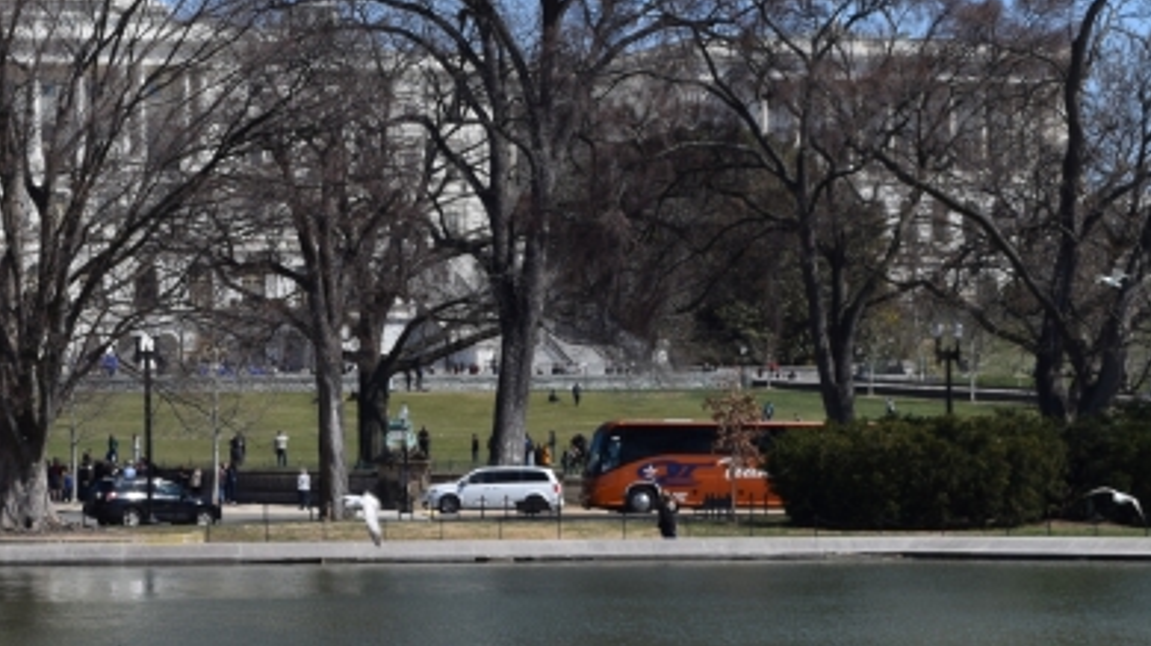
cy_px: 59
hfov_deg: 14.7
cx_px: 24
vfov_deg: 8.4
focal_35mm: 144
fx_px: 4405
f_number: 10
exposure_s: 1/400
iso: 200
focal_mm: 35
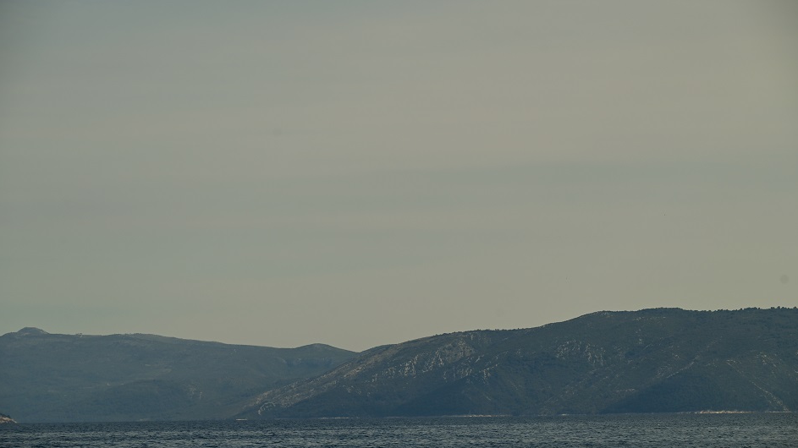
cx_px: 399
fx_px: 2793
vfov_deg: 9.2
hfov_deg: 16.3
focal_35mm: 132
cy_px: 240
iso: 100
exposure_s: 1/800
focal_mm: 125
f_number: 8
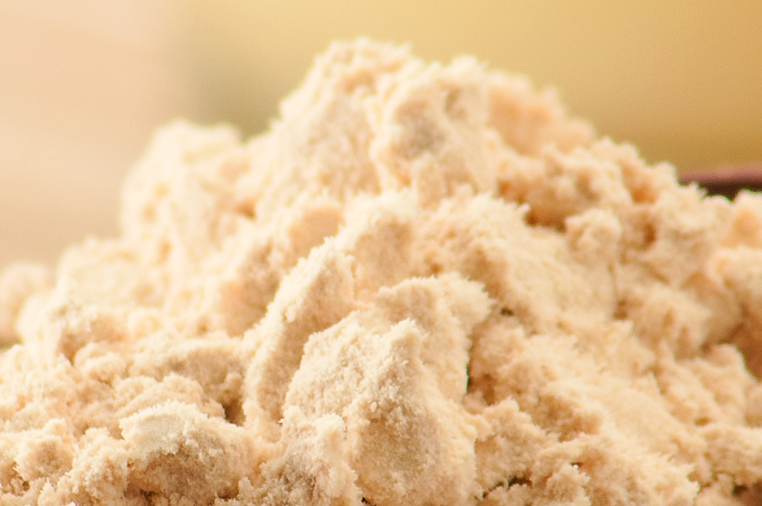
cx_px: 171
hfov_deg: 1.3
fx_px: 34551
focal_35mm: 1634
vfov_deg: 0.8
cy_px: 241
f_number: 13
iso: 250
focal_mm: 250
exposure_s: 1/160
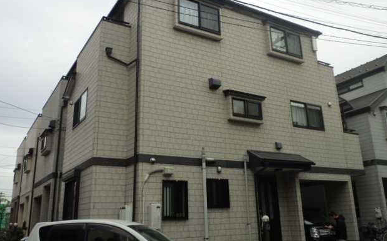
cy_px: 112
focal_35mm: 33
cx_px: 194
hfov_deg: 58.2
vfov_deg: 38.3
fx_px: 348
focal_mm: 4.4
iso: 125
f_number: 2.8
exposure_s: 1/320
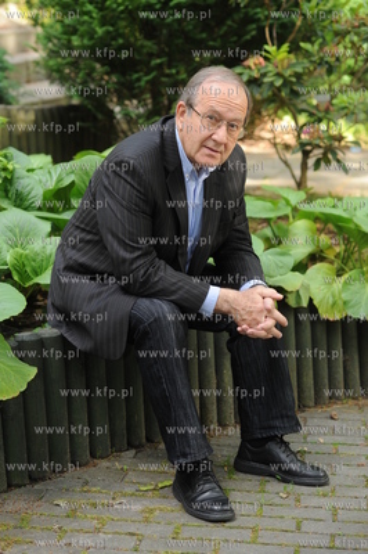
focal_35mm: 85
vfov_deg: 23.9
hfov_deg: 16.0
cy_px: 277
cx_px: 184
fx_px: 1305
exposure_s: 1/200
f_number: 4
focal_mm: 85
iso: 400
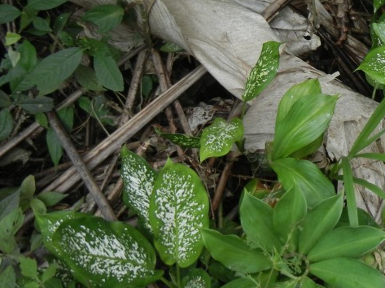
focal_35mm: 65
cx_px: 399
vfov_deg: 22.2
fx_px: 722
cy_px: 43
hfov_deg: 27.8
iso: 194
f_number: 3.5
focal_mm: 5.4
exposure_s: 1/58.7
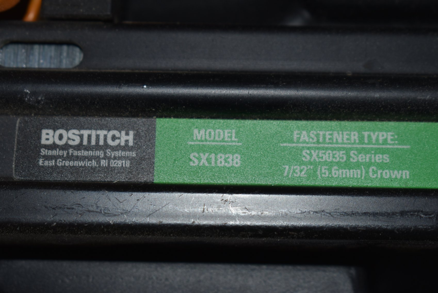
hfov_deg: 26.0
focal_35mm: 78
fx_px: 950
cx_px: 219
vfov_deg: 17.5
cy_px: 146
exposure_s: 1/60
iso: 180
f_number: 5.6
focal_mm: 52
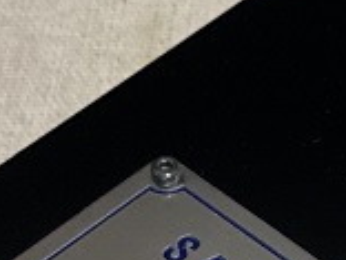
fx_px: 2689
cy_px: 501
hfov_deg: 7.4
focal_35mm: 269
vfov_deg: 5.4
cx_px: 278
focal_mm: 6
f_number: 2
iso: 200
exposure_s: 1/33
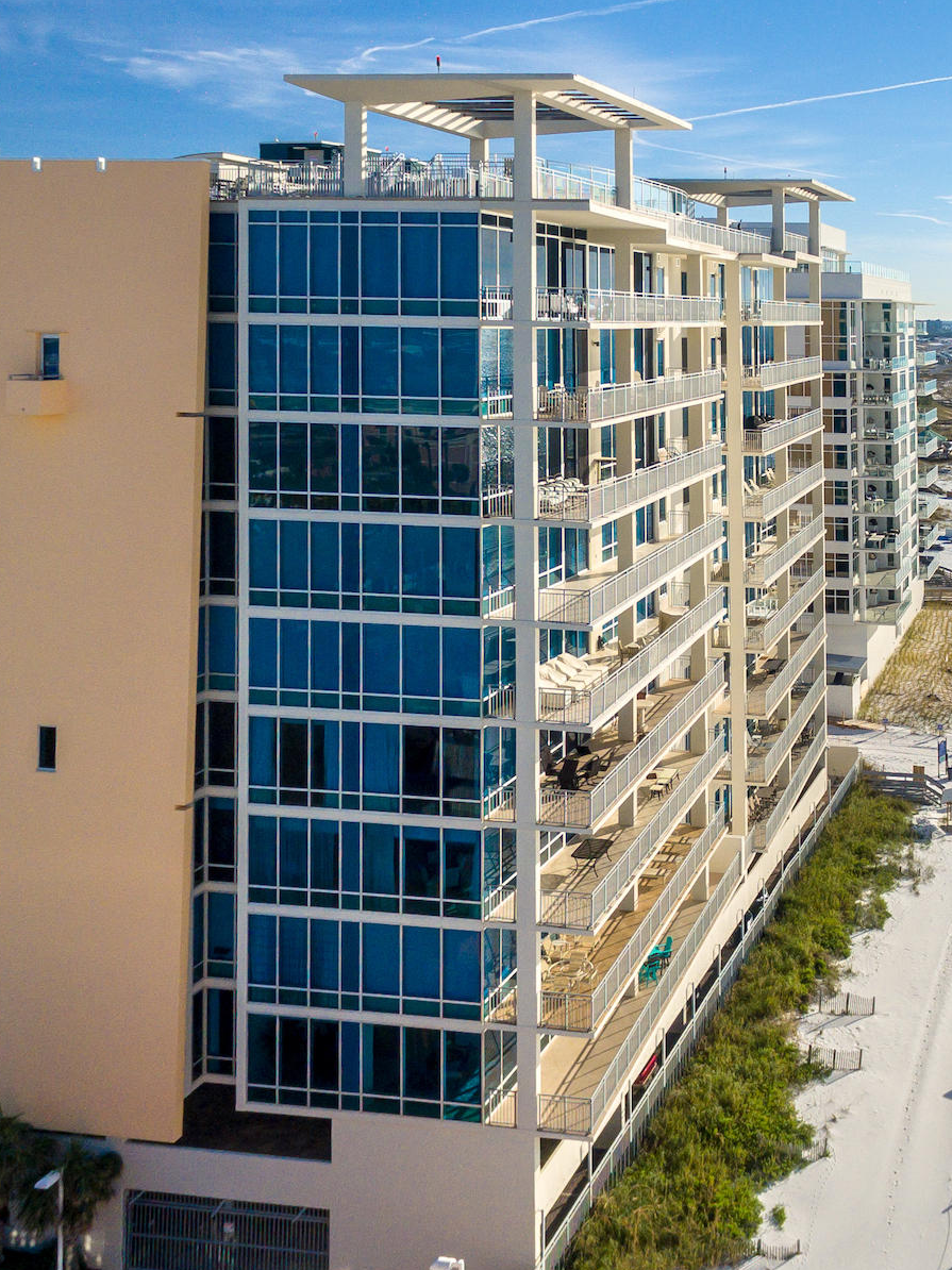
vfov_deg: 61.7
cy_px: 636
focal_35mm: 29
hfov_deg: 46.1
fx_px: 1064
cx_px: 737
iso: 100
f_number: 2.8
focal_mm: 3.61
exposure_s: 1/640
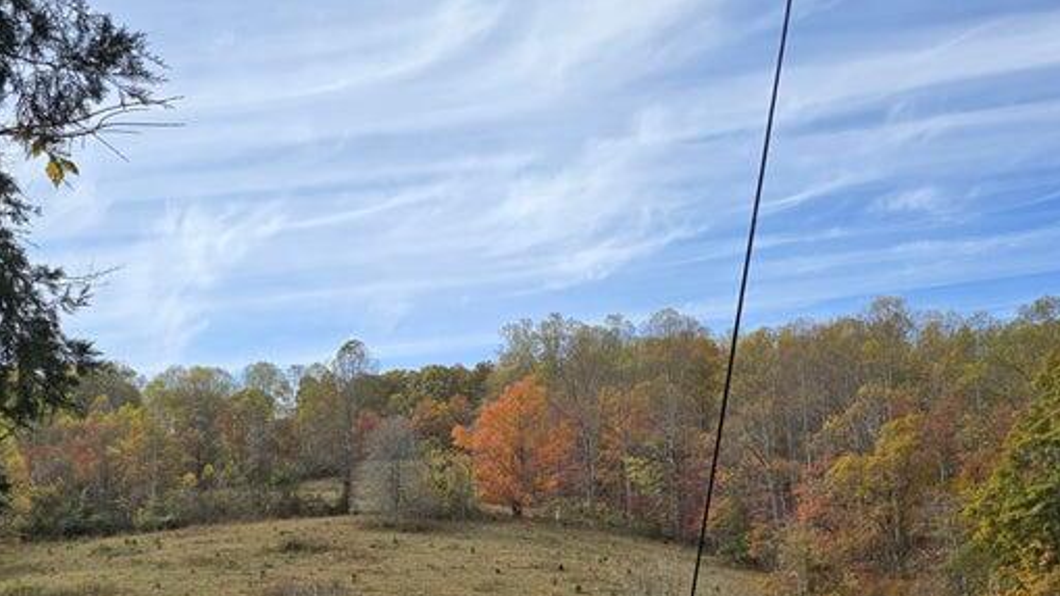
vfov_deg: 27.4
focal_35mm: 42
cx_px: 353
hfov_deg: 47.6
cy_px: 529
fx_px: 1180
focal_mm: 6.3
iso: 12
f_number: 1.7
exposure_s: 1/633
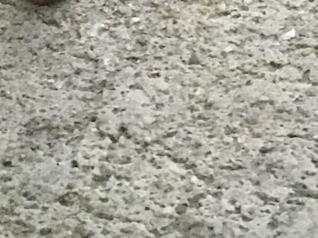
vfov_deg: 7.4
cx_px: 180
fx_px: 1755
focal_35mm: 191
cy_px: -304
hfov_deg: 10.4
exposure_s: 1/17
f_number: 2.2
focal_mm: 4.15
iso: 250
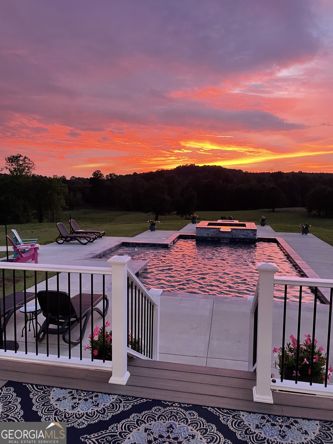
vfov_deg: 67.3
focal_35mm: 26
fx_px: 333
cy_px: 222
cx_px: 166
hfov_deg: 53.1
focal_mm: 4.2
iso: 250
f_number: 1.6
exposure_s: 1/60
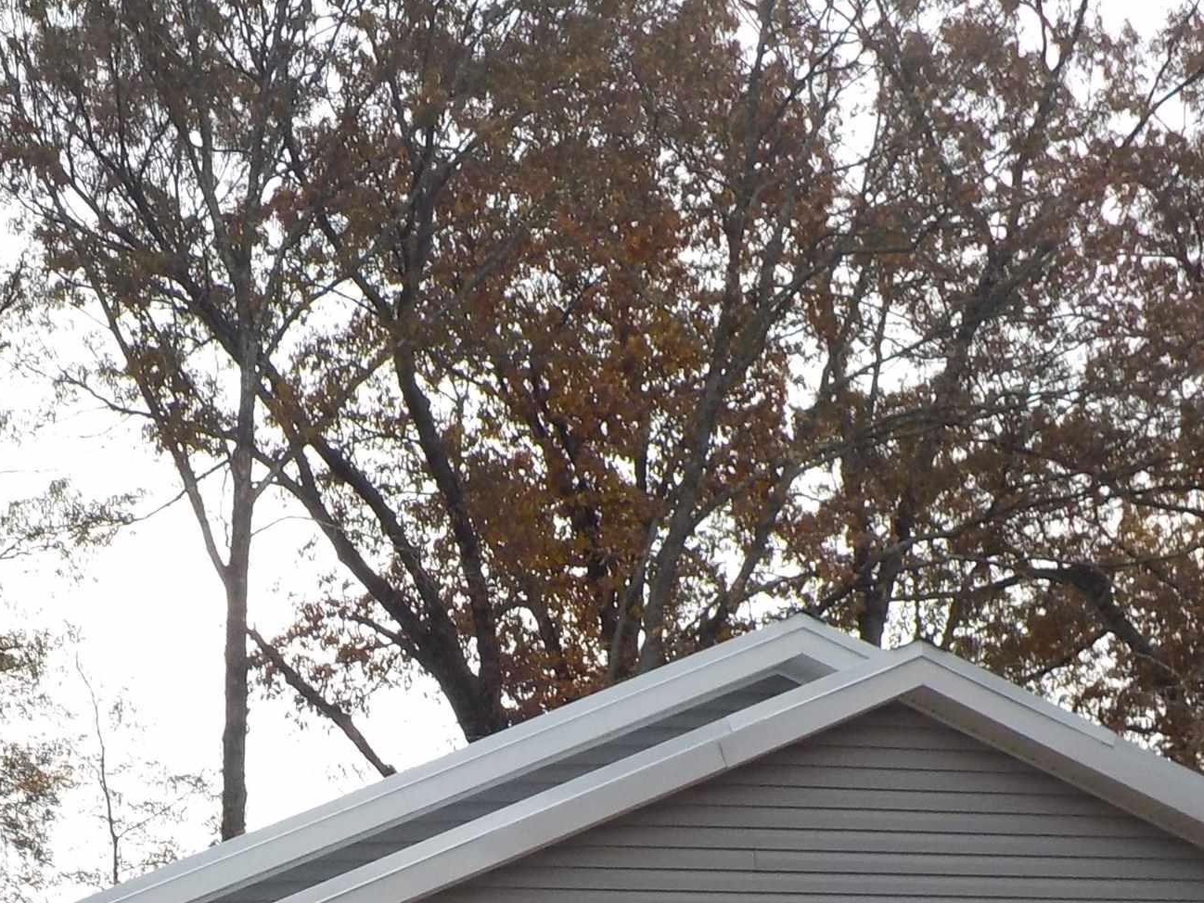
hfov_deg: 27.1
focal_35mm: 71
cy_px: 1051
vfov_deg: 19.6
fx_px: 2470
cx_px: 322
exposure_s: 1/250
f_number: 3.3
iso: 125
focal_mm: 4.1
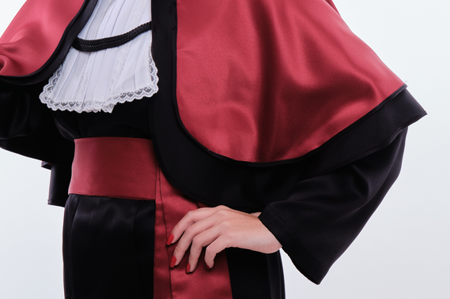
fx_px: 1687
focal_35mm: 135
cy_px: 39
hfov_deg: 15.2
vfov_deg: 10.1
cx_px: 223
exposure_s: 1/160
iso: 160
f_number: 8
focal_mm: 42.9
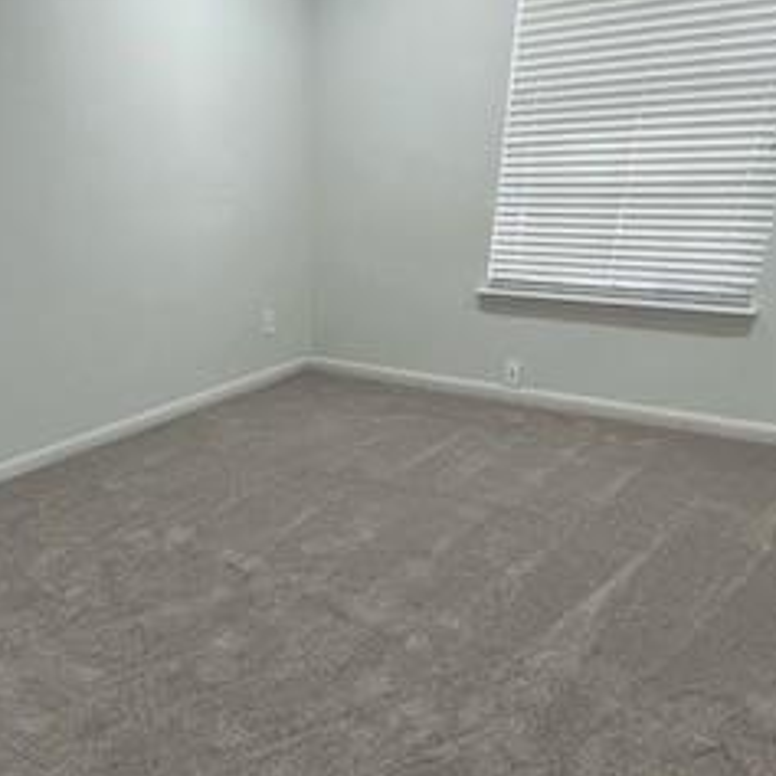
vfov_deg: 49.9
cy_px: 602
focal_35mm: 31
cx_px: 170
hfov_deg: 49.8
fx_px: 786
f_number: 1.8
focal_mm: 1.57
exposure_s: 1/60
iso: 125
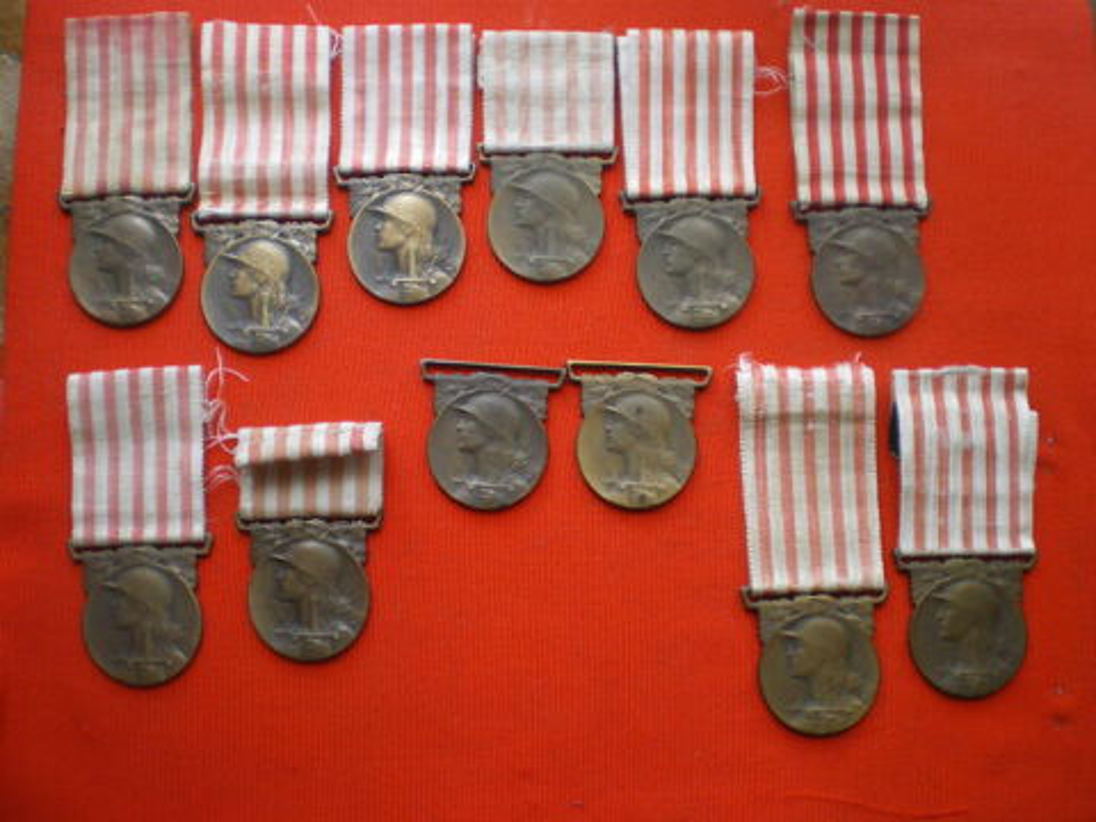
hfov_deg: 49.0
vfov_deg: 37.7
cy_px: 411
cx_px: 548
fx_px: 1203
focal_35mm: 38
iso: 200
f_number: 3.1
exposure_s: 1/50
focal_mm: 6.3
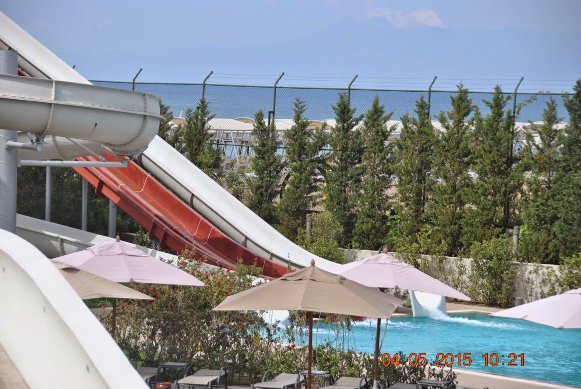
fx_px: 2545
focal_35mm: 158
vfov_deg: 8.7
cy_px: 194
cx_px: 290
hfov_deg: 13.0
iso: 100
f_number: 5.6
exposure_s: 1/500
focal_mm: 105
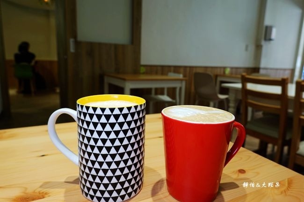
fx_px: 203
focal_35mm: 24
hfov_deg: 73.8
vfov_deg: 53.1
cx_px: 152
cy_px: 101
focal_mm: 9
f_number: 2.8
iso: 125
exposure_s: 1/60
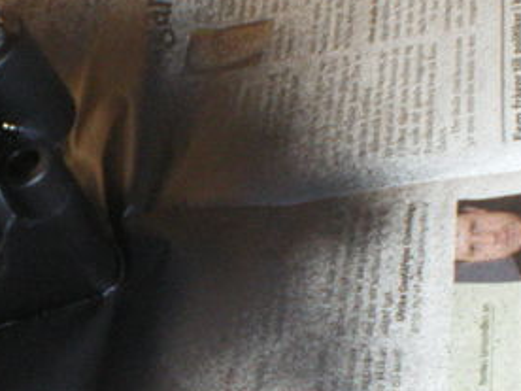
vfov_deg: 16.7
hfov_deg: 21.7
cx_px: 36
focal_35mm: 88
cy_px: 278
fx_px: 1324
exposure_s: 1/50
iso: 400
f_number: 3.1
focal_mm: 6.3
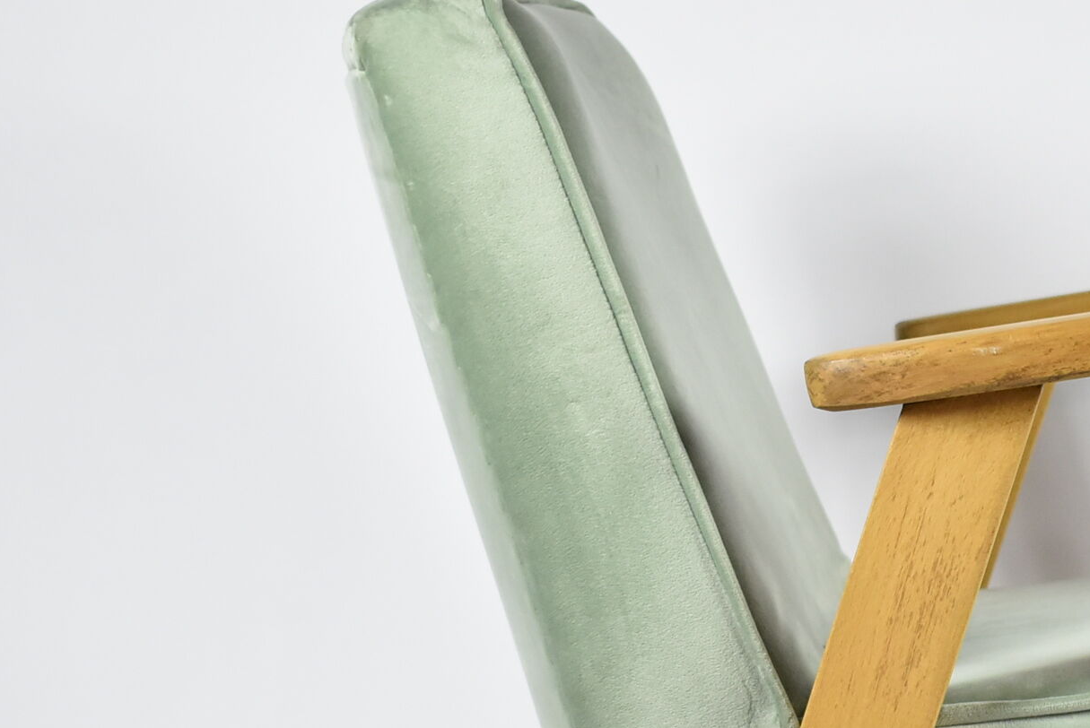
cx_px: 1023
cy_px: 782
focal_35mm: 133
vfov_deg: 10.2
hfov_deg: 15.2
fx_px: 4030
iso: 1000
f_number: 4.8
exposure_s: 1/125
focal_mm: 36
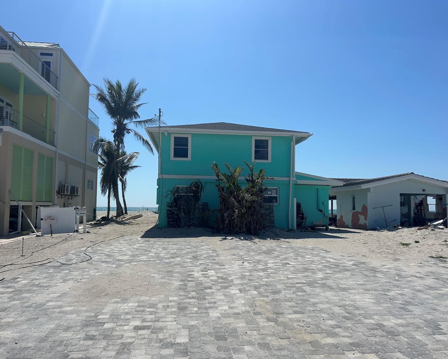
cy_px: 184
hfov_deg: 62.2
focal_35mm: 28
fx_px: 371
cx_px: 226
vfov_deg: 51.5
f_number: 1.5
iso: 50
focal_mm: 5.7
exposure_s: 1/10309
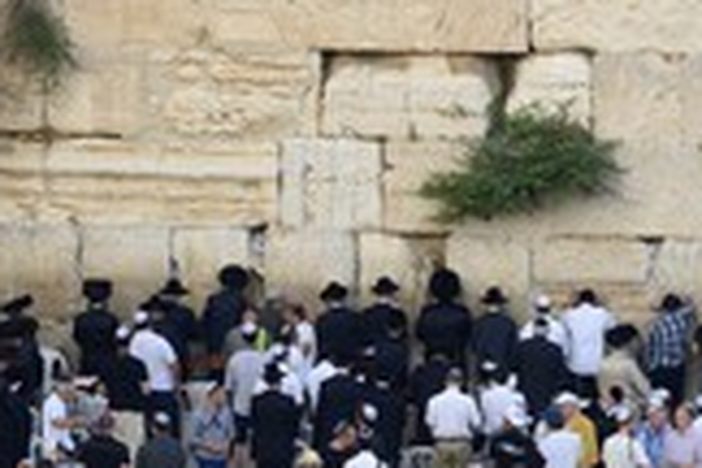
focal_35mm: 520
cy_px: 308
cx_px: -43
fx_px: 10139
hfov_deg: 4.0
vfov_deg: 2.6
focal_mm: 200
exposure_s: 1/250
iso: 800
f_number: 6.3
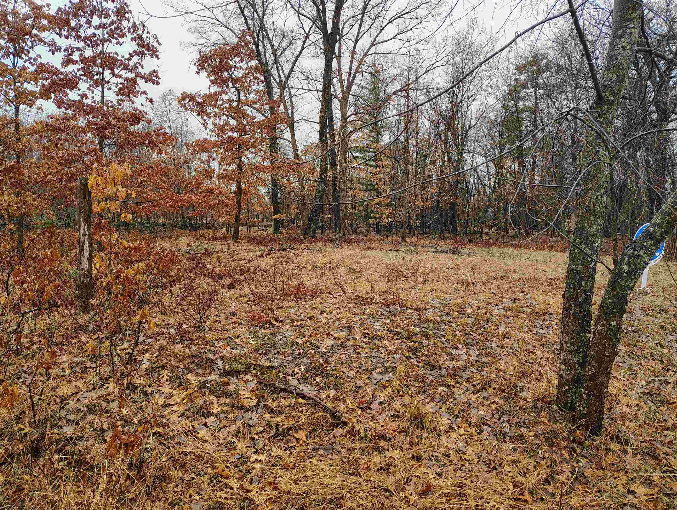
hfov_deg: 71.5
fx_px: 470
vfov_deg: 56.9
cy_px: 255
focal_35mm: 24
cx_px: 338
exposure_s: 1/200
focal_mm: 5.56
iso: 119
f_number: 1.8
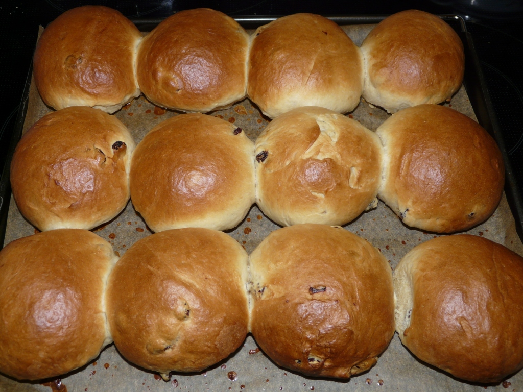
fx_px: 559
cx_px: 262
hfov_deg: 50.1
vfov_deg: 38.7
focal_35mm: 37
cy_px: 196
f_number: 2.8
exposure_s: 1/40
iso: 100
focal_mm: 6
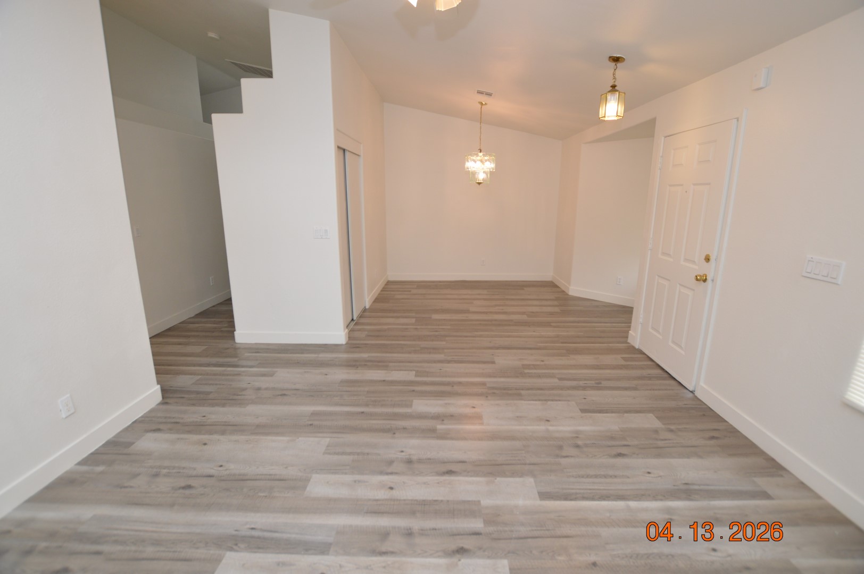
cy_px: 287
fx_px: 360
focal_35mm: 15
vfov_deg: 77.2
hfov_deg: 100.4
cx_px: 432
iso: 400
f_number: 4.5
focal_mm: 10
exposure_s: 1/80
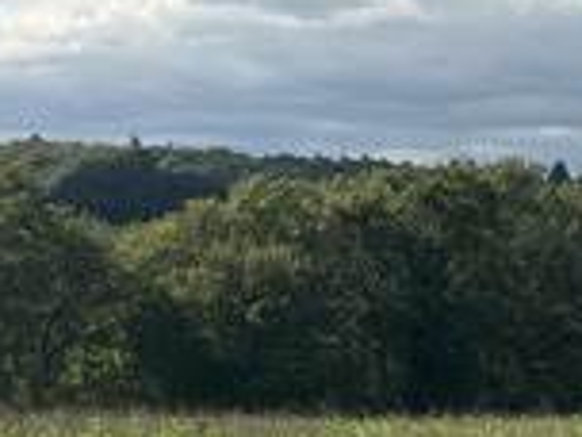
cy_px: 429
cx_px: 80
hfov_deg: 14.3
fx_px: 2303
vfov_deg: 10.7
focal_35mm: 137
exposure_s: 1/3521
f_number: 1.6
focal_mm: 5.1
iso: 50
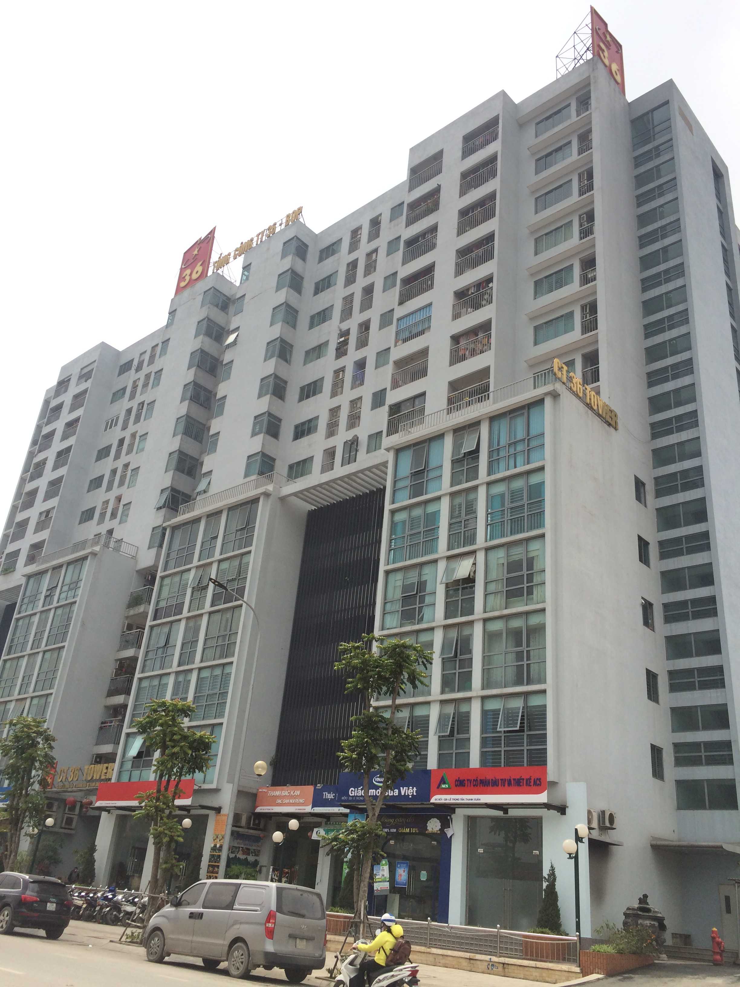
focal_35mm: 30
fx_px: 855
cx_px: 370
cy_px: 494
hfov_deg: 46.8
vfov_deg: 60.0
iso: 40
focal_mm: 4.12
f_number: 2.2
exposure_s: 1/2053
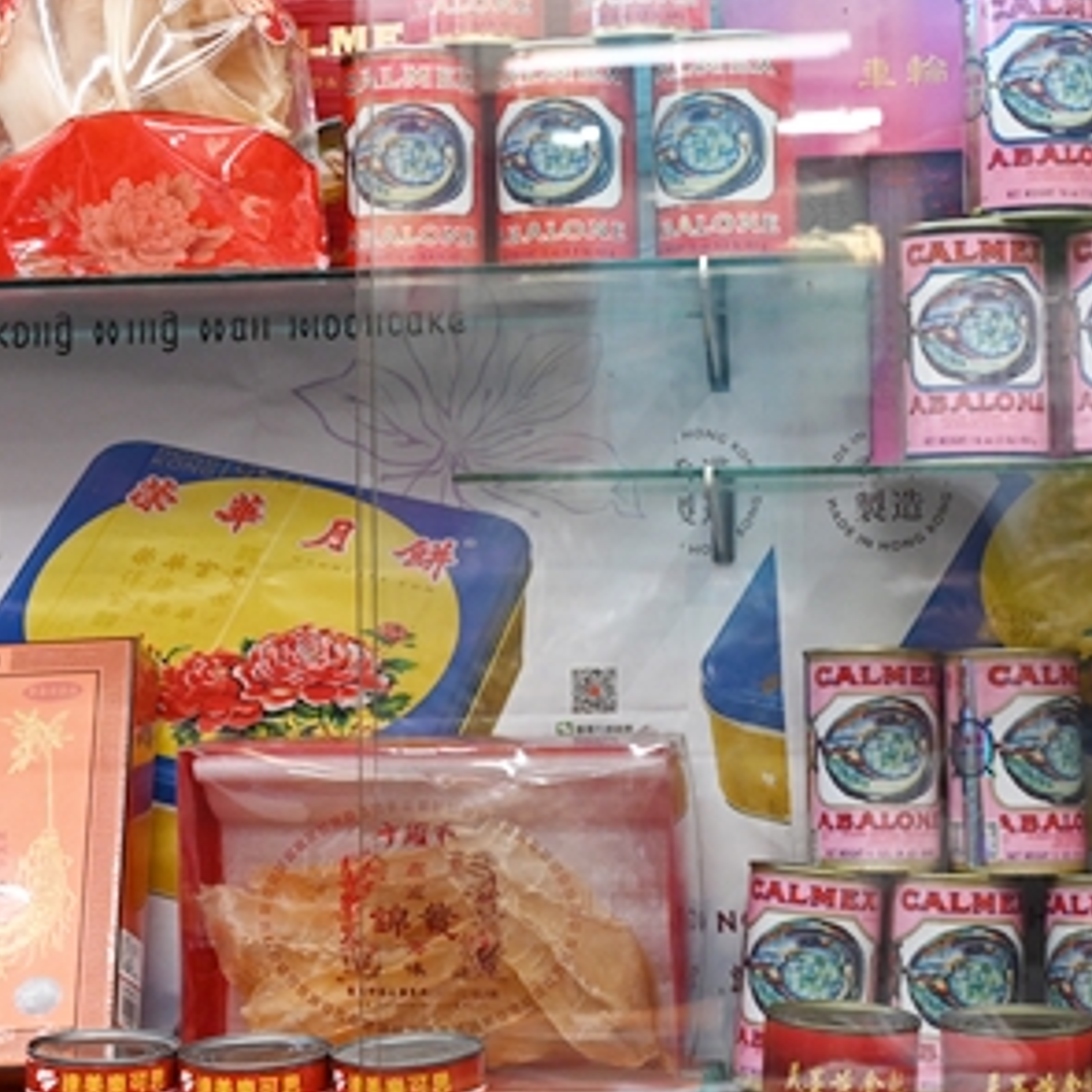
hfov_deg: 22.6
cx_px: 577
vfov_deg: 22.6
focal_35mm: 76
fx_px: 2728
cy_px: 391
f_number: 5
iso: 1000
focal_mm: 26.5
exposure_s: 1/100
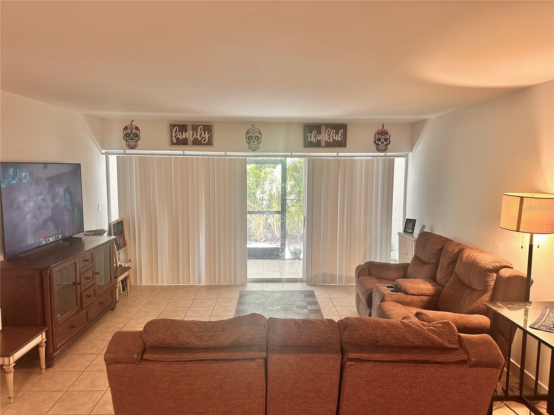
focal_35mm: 24
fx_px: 384
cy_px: 208
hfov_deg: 71.6
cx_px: 277
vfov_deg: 56.8
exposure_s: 1/60
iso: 160
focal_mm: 6.86
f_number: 1.78
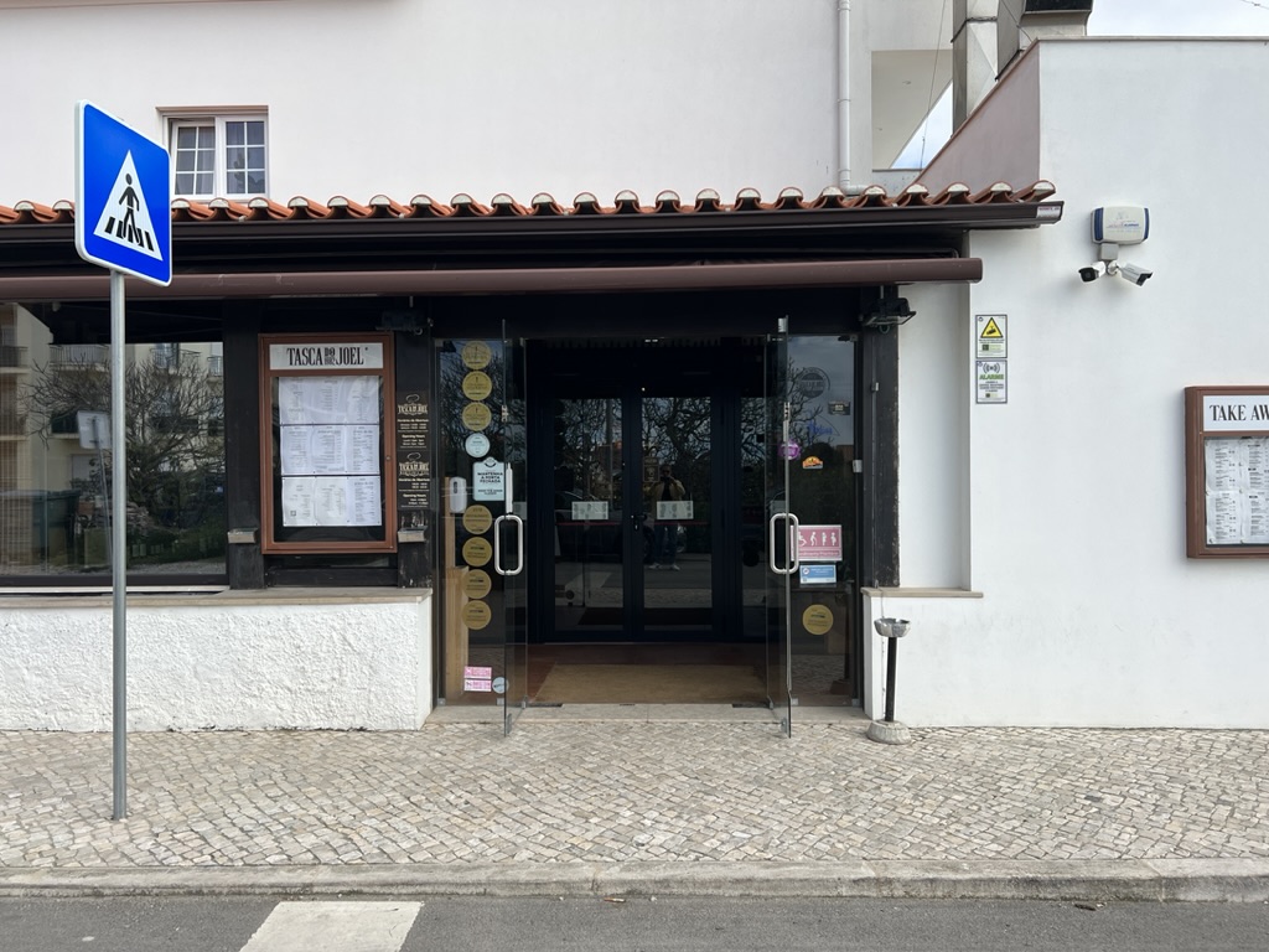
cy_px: 476
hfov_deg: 67.3
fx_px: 953
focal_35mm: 26
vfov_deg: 53.1
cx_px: 634
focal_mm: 5.7
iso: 50
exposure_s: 1/3460
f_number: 1.5
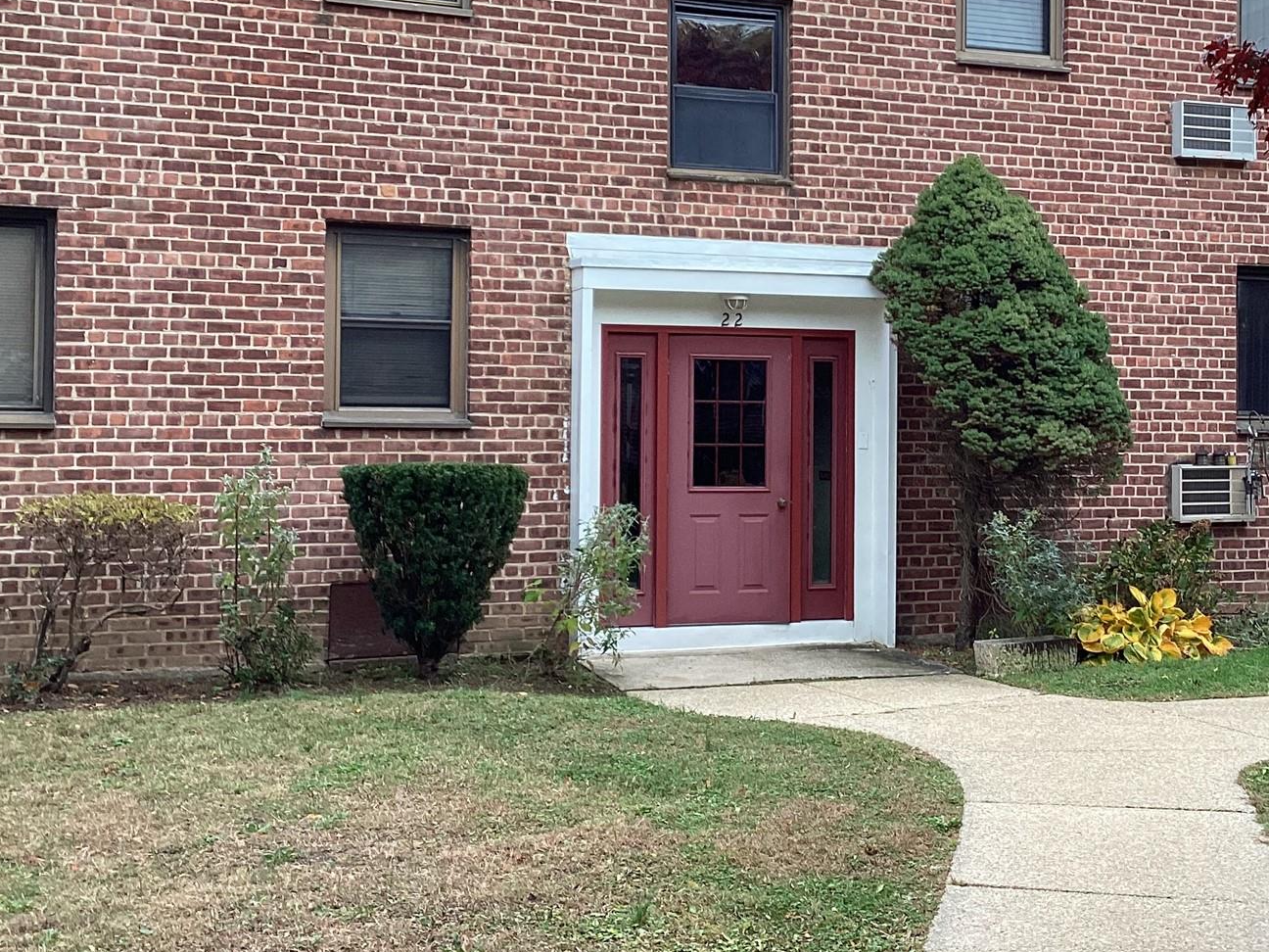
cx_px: 799
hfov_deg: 38.6
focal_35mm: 49
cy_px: 401
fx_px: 1796
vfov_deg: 29.6
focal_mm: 3.3
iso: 64
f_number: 2.4
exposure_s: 1/120
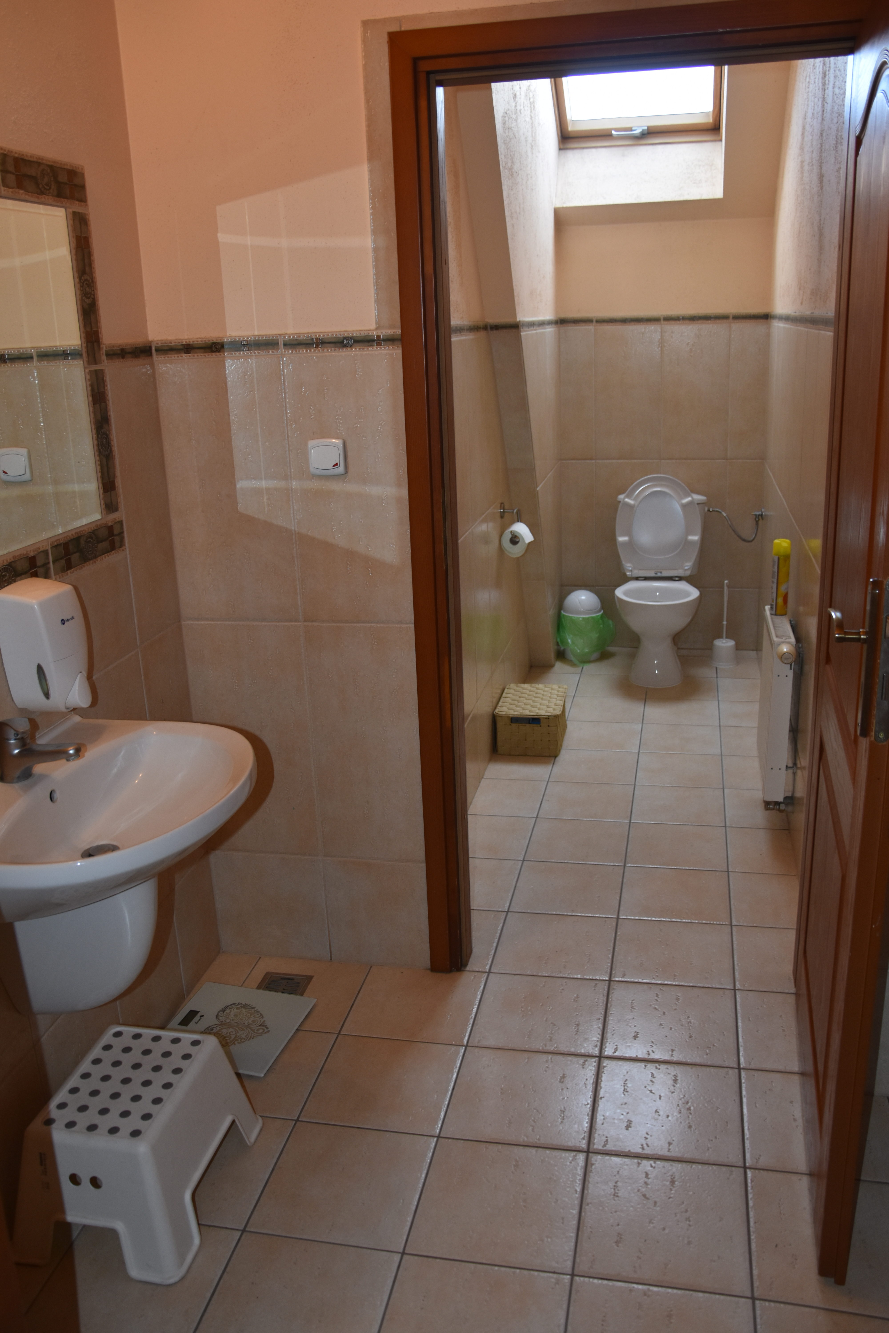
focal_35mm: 27
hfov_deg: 47.9
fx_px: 1000
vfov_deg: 67.4
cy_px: 666
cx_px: 444
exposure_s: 1/125
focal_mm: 18
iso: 400
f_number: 3.5
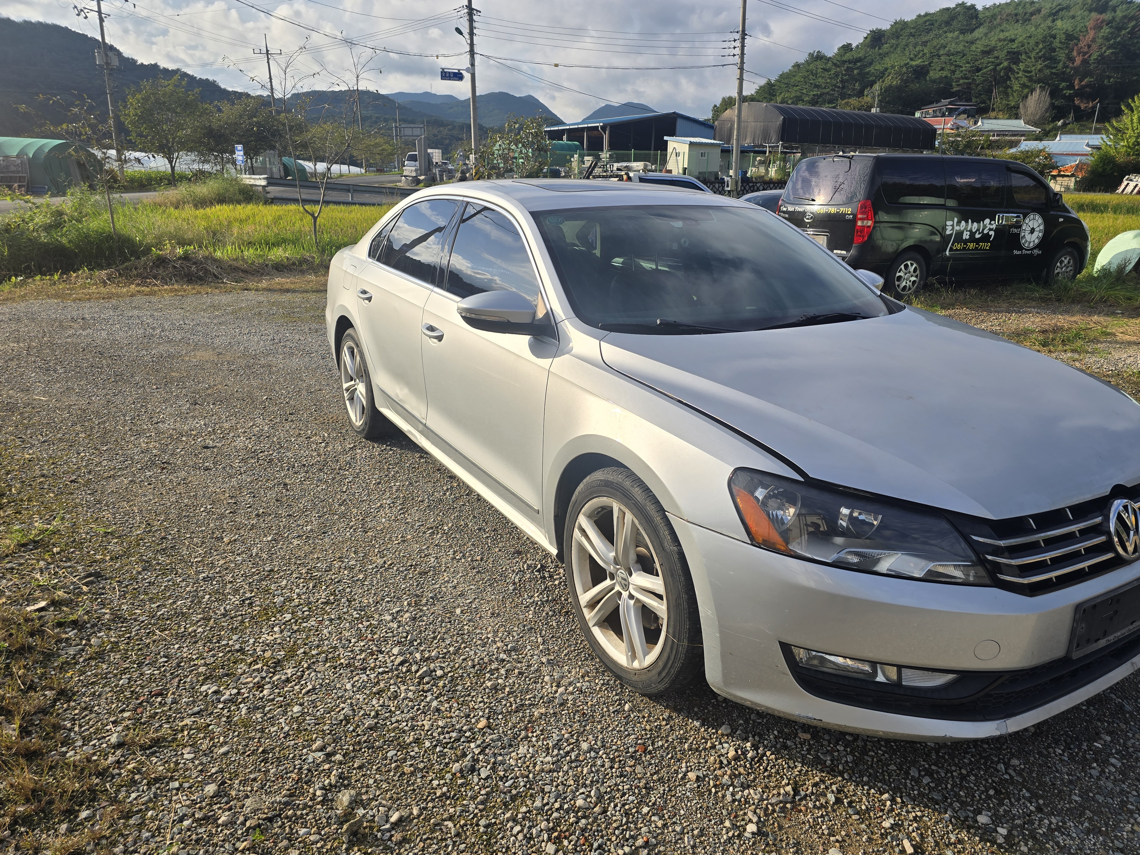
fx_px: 757
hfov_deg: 73.9
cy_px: 428
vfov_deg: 58.9
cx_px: 570
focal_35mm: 23
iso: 12
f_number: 1.7
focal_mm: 6.3
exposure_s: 1/1167
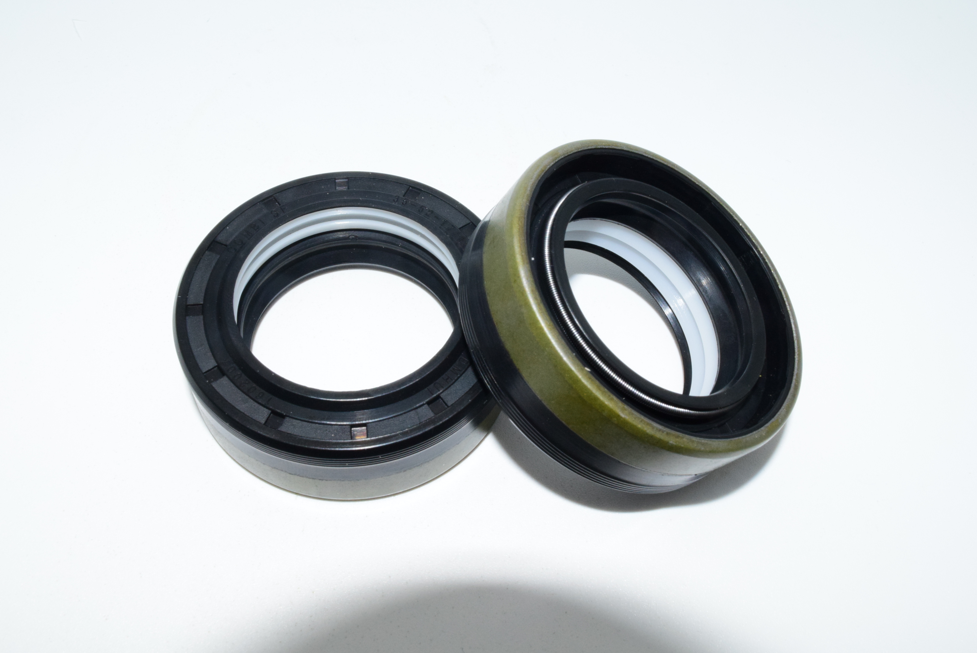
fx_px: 978
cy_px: 326
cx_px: 488
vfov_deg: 36.9
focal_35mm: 36
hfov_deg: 53.1
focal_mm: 24
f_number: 25
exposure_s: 1/60
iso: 1600
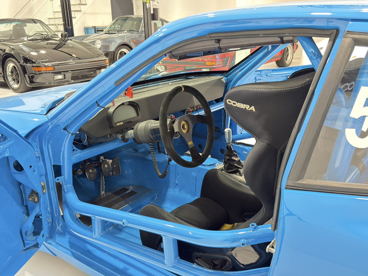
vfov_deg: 40.7
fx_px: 372
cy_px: 138
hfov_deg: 52.6
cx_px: 184
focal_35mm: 35
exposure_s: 1/40
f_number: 1.78
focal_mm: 6.76
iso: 250
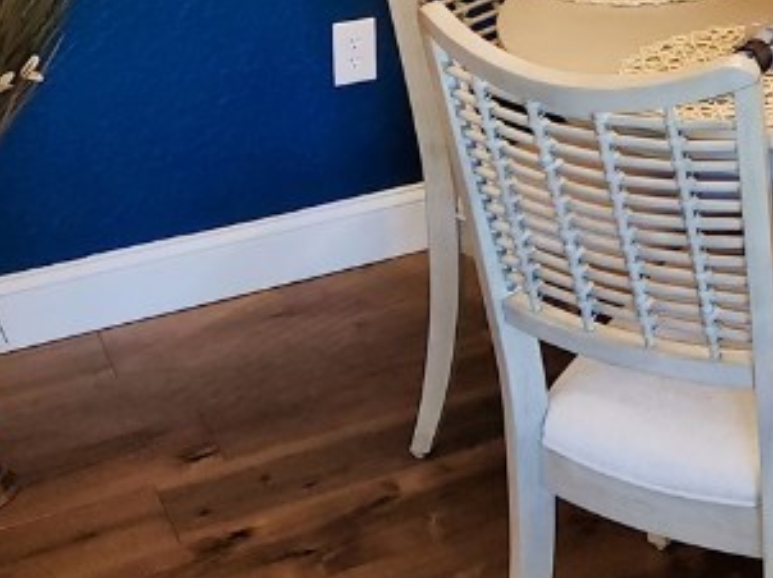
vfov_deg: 17.4
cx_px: 875
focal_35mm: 78
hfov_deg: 23.3
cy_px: -235
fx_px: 1740
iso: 100
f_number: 1.8
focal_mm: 5.4
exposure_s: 1/40
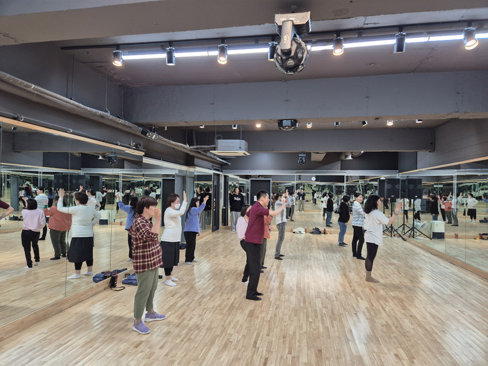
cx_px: 244
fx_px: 324
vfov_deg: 58.9
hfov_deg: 73.9
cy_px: 183
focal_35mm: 23
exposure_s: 1/120
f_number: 1.8
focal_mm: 5.4
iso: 100
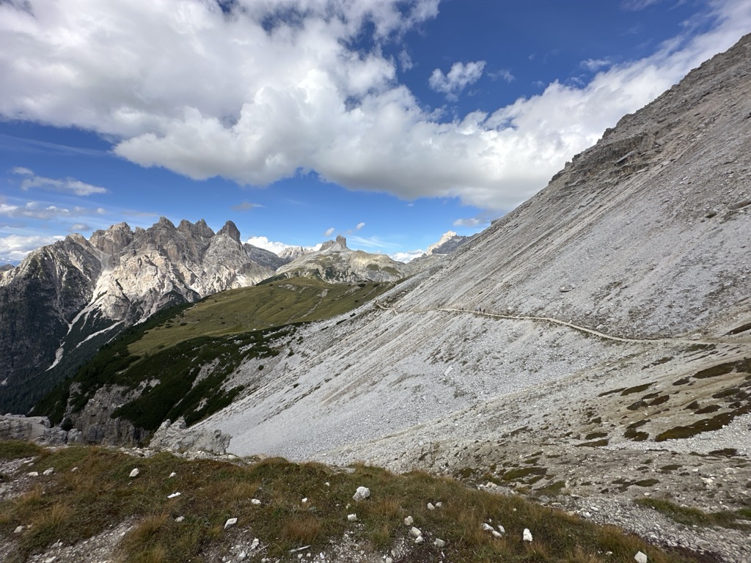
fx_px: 304
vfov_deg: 85.7
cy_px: 282
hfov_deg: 102.1
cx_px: 376
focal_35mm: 14
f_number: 2.2
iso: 40
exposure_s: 1/2132
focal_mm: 2.22
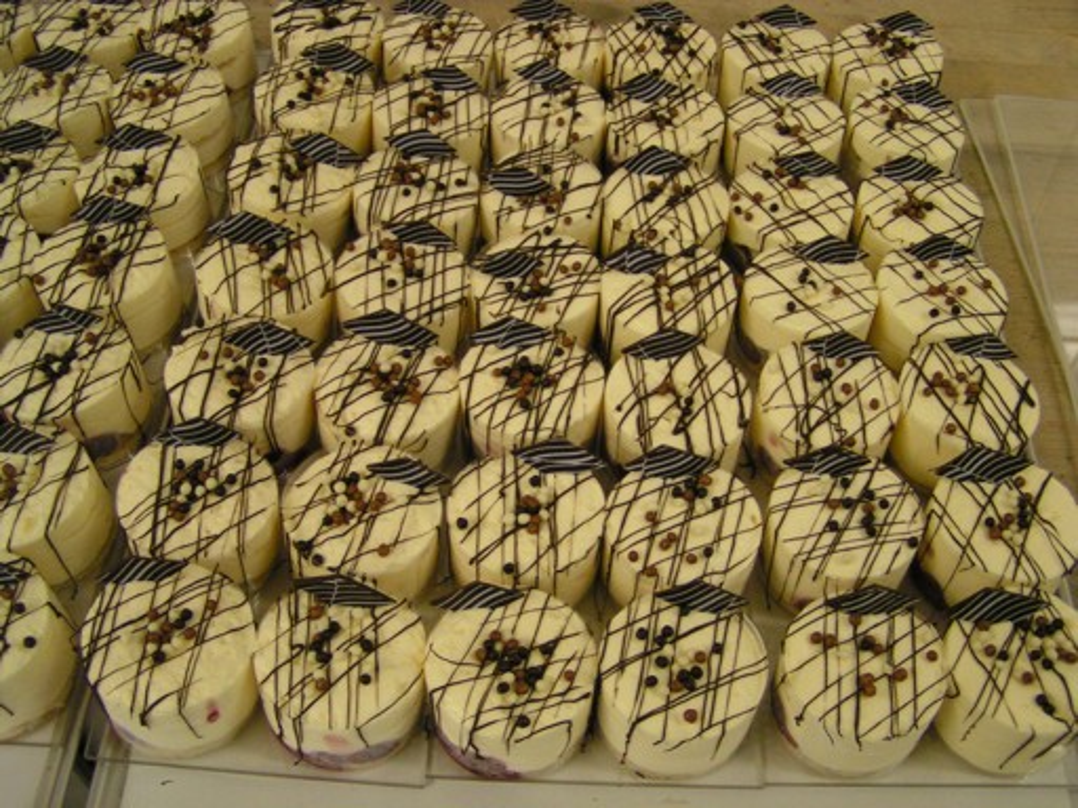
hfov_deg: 49.0
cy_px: 404
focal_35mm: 38
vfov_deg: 37.7
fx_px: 1183
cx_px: 539
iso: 160
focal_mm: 5.8
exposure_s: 1/40
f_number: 2.8
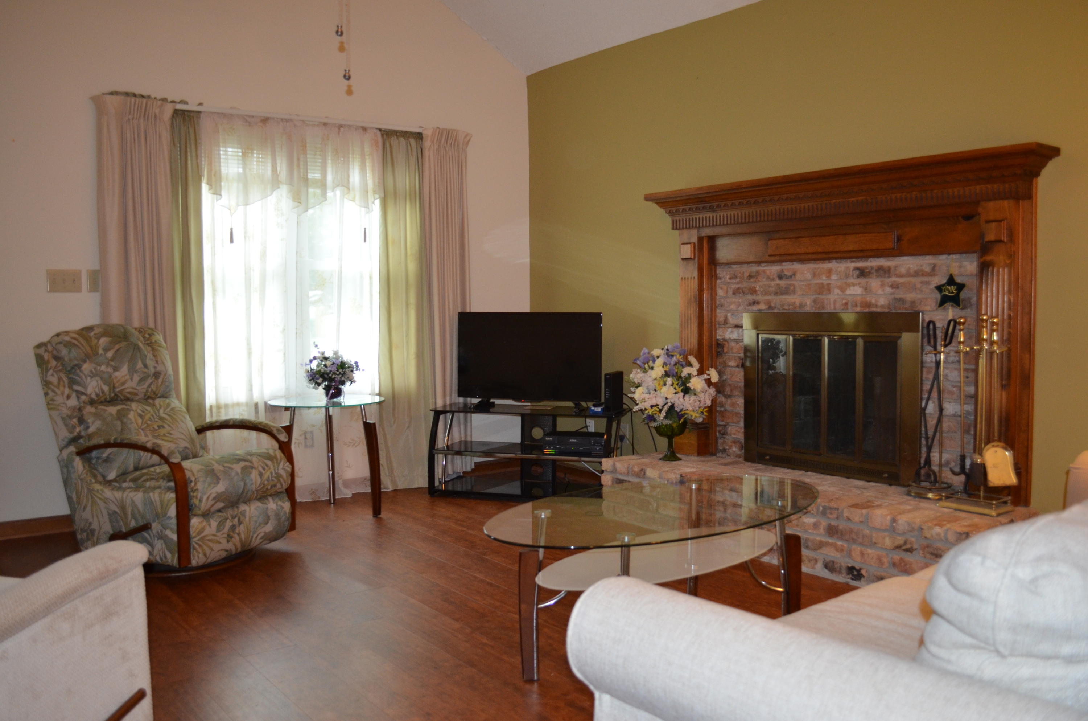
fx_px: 905
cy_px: 360
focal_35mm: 30
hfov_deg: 62.0
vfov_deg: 43.4
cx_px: 544
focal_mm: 20
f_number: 3.8
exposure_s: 1/60
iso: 800
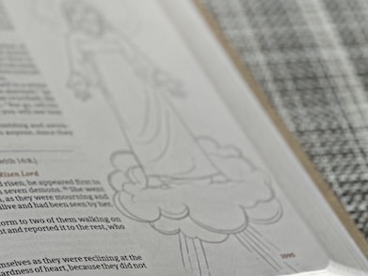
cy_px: 16
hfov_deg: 9.9
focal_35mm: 197
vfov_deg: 7.5
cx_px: -72
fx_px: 2094
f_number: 2.8
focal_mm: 9
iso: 200
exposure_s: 1/40
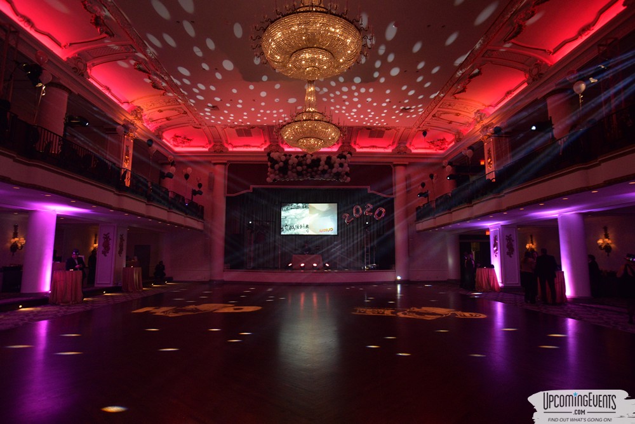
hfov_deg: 84.0
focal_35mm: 20
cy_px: 212
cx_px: 318
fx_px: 353
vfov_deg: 61.9
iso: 2000
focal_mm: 20
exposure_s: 1/60
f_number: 4.5
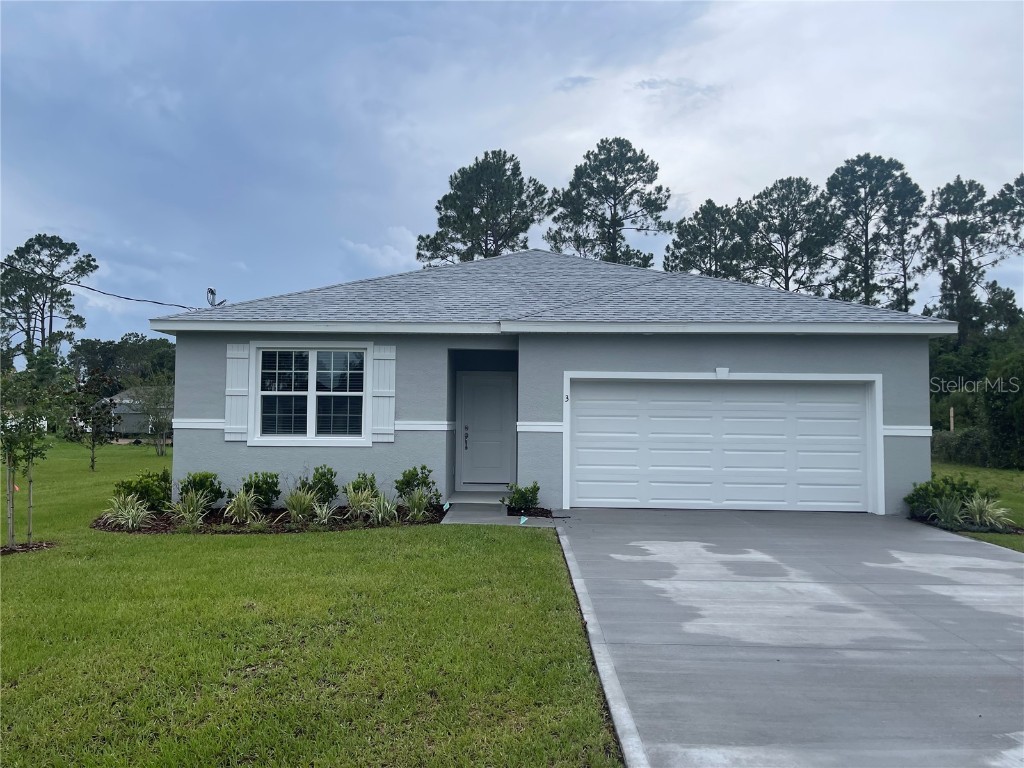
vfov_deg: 53.1
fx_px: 769
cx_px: 512
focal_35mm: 26
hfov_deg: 67.3
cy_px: 384
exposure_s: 1/2786
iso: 32
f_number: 1.6
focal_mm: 5.1
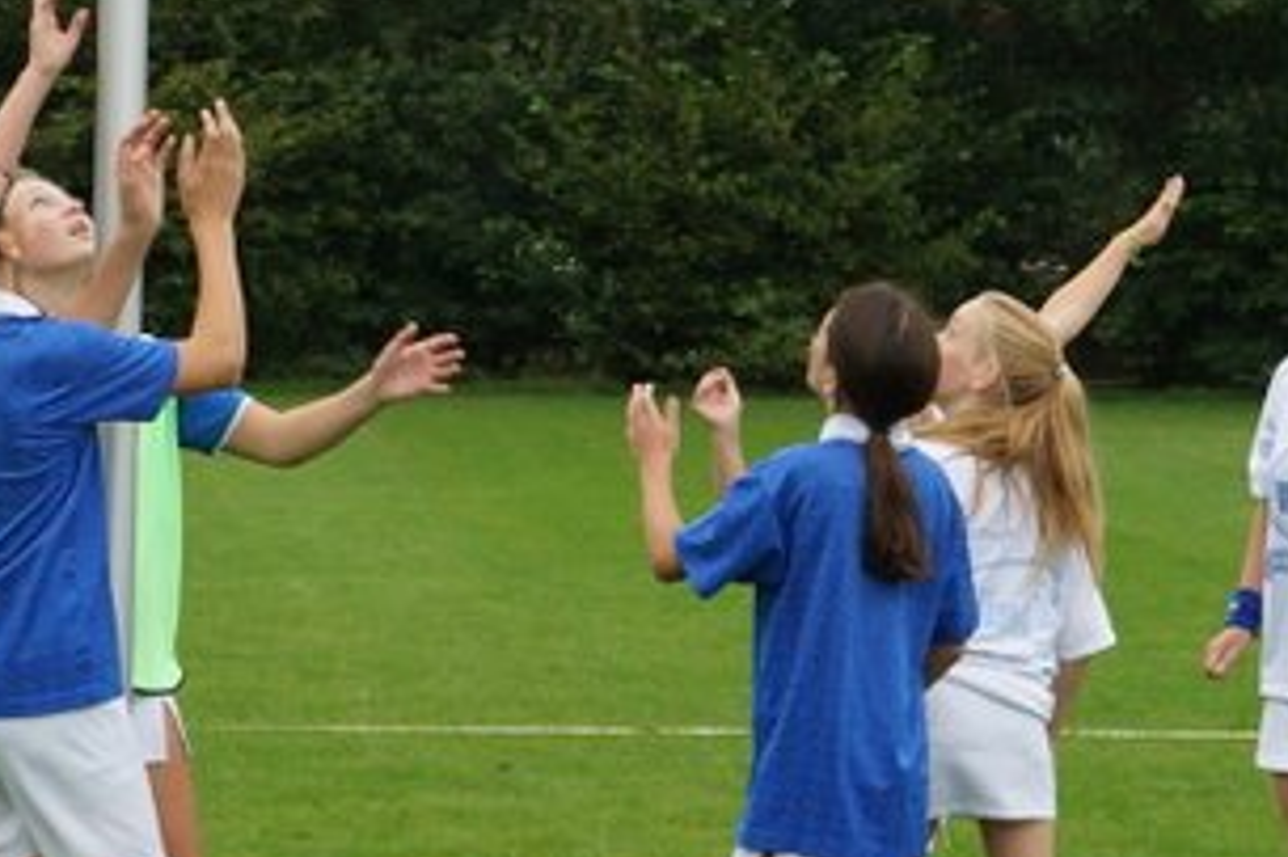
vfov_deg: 9.7
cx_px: 1630
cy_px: 266
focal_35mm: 141
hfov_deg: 14.0
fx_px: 5042
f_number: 4
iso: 320
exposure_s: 1/320
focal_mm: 28
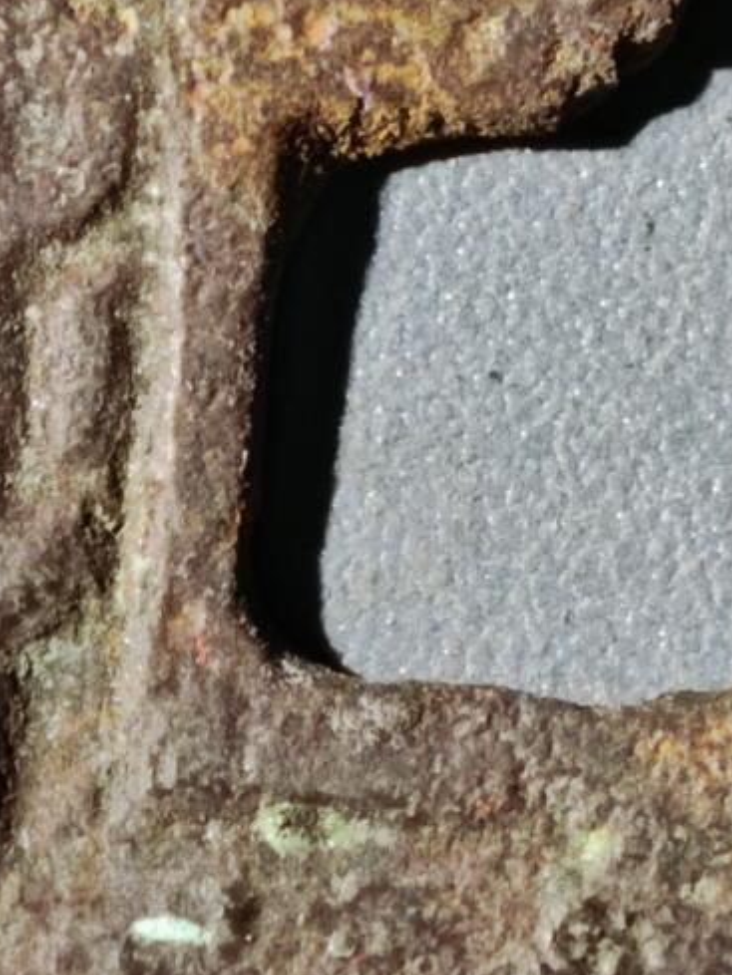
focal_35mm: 368
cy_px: 291
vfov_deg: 5.4
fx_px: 10371
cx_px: 626
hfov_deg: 4.0
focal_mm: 9
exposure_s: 1/100
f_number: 2
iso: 200
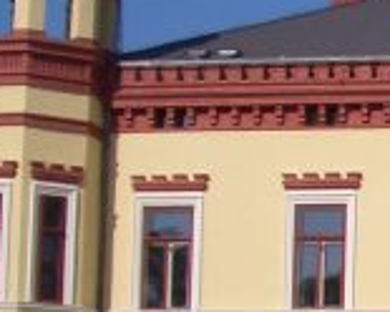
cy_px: 294
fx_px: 2031
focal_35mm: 176
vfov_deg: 8.7
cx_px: 808
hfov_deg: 10.1
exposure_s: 1/800
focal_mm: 5.8
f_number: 4.3
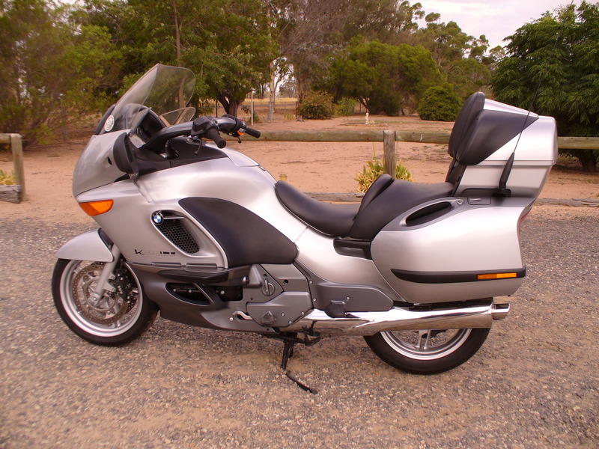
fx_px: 640
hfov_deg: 50.1
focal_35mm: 37
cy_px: 224
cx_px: 300
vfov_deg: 38.7
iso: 64
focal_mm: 6.1
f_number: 5.6
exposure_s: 1/160
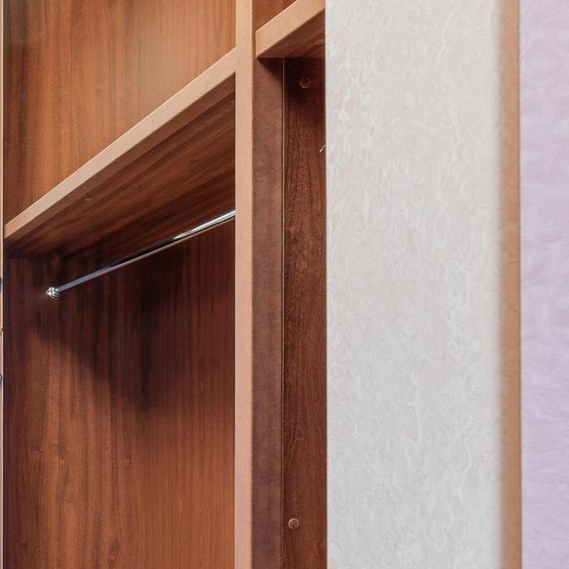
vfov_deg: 36.5
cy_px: 436
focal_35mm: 45
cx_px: -264
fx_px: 837
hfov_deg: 27.4
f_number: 9
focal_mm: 16
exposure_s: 1/3.33
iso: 200
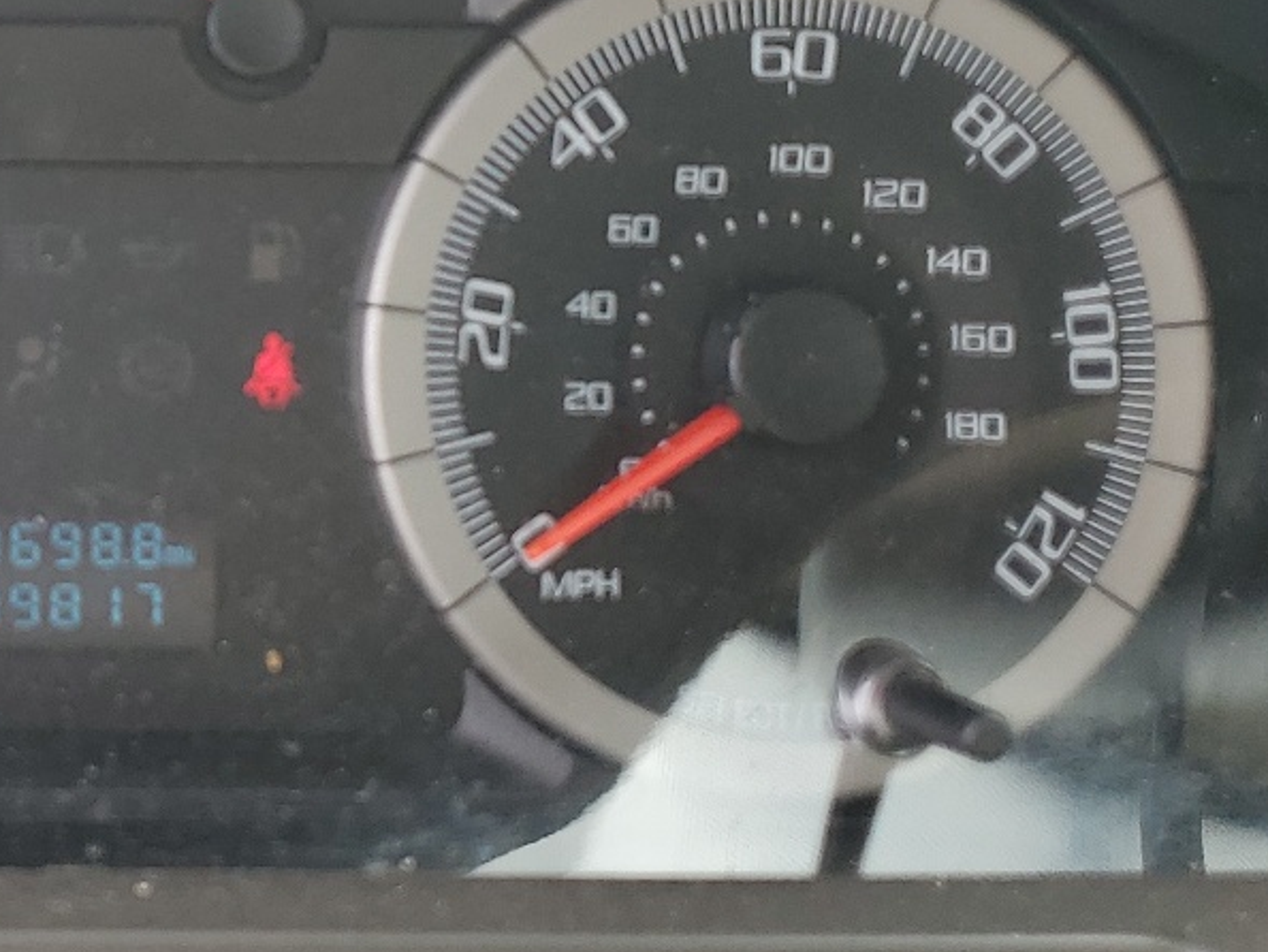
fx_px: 2565
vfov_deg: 20.7
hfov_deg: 26.3
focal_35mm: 70
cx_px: 2
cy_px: 169
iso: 50
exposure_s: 1/250
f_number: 1.5
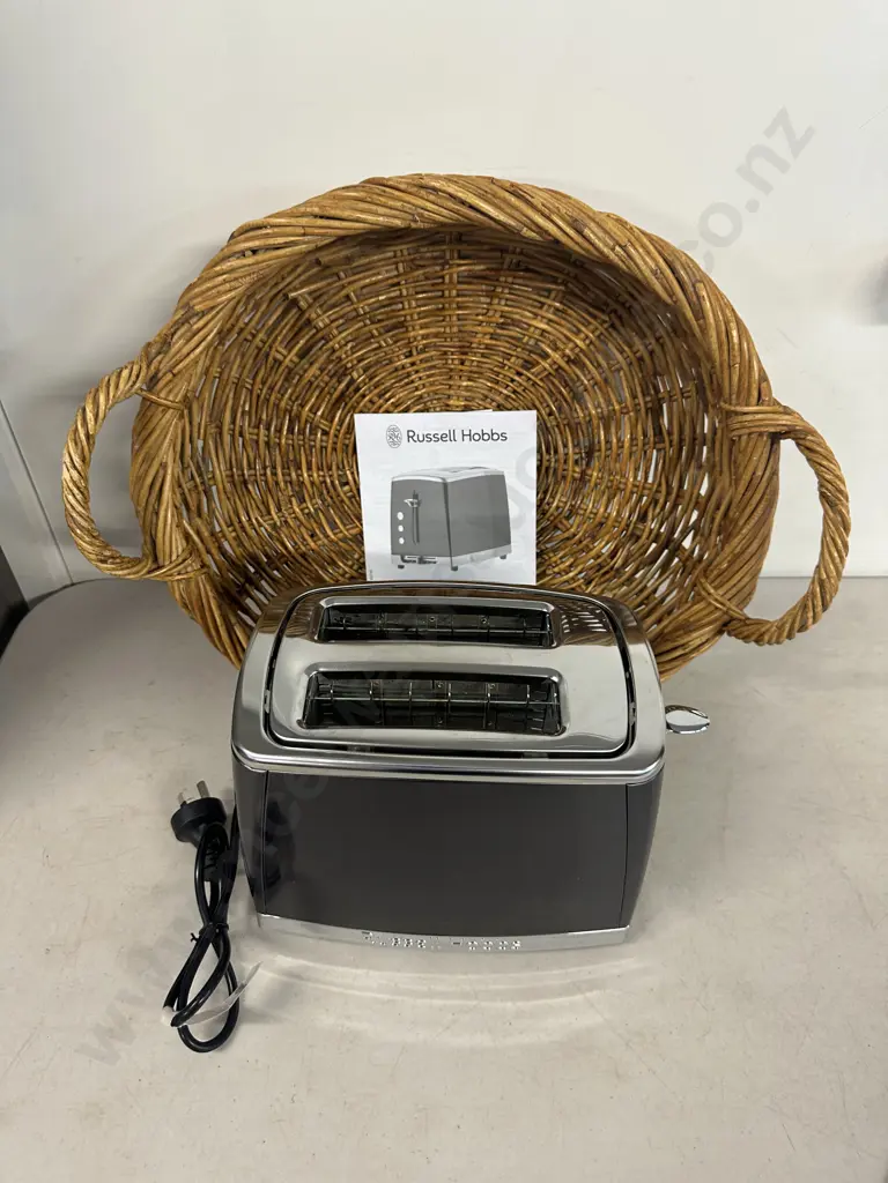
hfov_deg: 56.8
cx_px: 444
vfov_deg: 71.6
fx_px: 821
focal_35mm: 24
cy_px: 592
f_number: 1.78
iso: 160
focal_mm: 6.86
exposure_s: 1/50
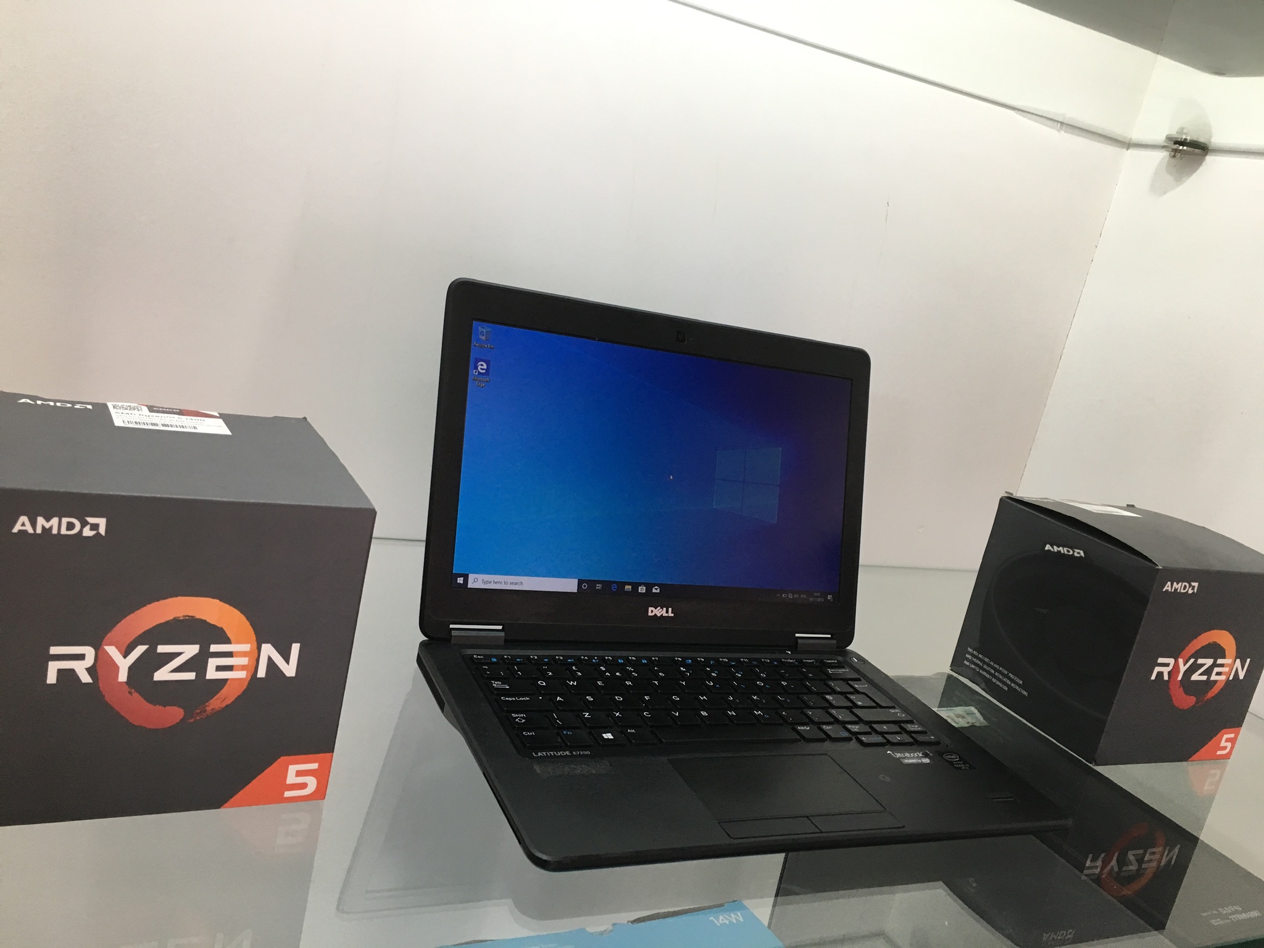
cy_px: 474
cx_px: 632
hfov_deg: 61.7
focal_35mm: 29
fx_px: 1059
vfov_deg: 48.2
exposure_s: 1/33
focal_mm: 4.15
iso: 50
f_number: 2.2
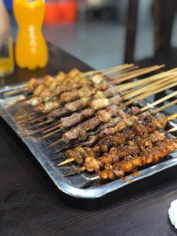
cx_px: 88
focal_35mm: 52
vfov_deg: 36.8
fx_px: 355
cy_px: 118
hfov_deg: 28.0
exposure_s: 1/12
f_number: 2.4
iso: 160
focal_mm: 6
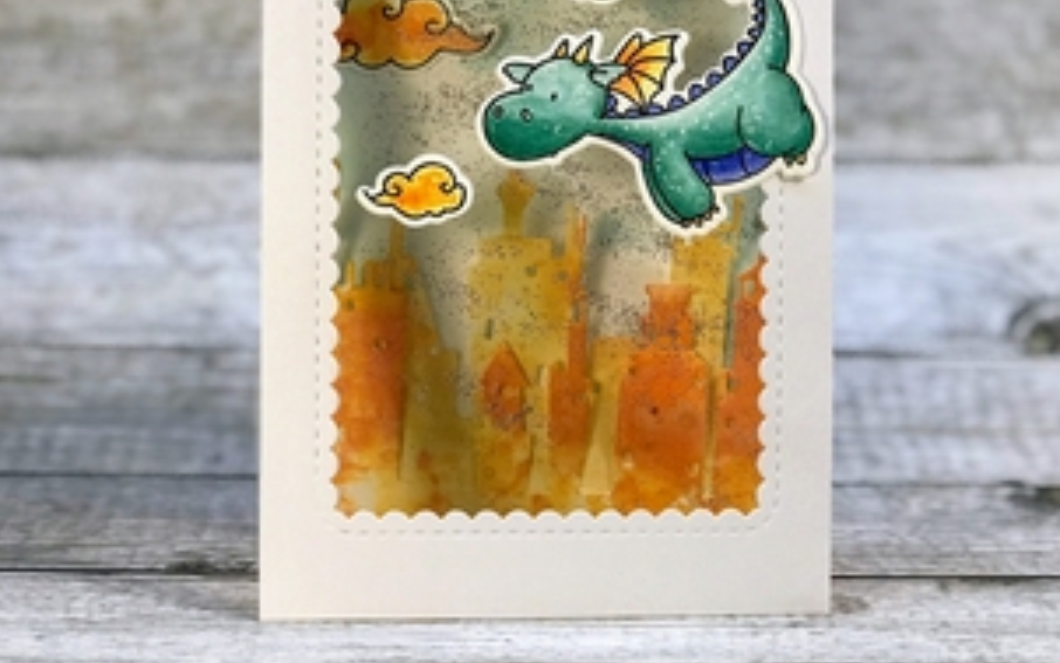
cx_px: 544
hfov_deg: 28.6
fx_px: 2081
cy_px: 193
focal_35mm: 72
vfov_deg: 18.0
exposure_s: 1/50
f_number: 2.8
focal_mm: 6.6
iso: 20
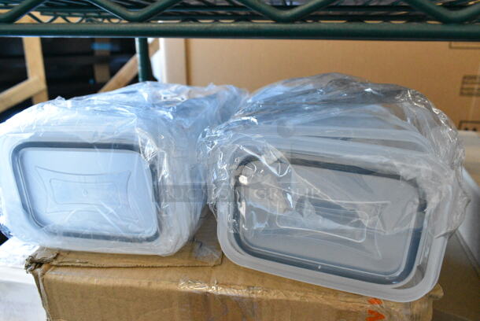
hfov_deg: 67.3
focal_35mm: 27
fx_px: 360
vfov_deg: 48.0
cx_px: 240
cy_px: 160
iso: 6400
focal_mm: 18
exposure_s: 1/200
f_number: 7.1
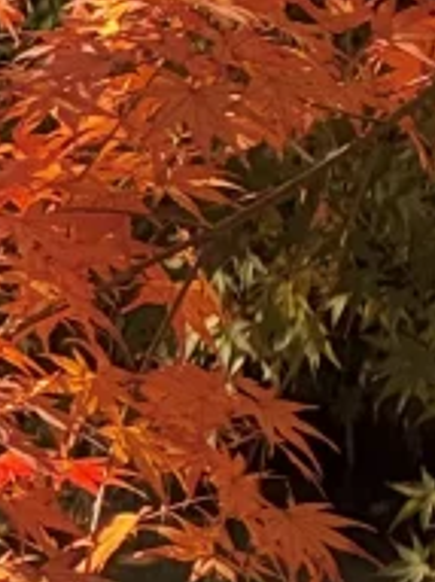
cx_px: 815
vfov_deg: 2.2
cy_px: 183
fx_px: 15180
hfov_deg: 1.6
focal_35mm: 905
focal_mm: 15.66
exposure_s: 1/183
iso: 50
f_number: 2.8
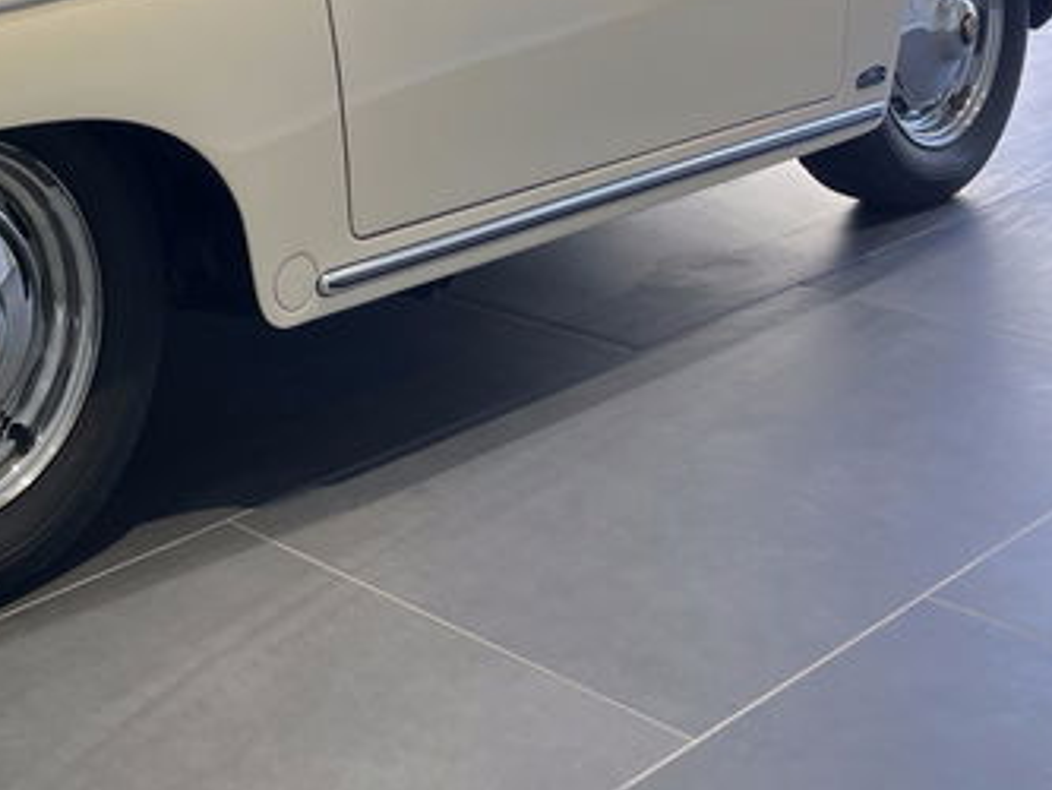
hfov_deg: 29.3
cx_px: -76
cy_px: -117
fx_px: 1824
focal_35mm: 60
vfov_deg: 22.8
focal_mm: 5.1
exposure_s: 1/129
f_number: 1.6
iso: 32
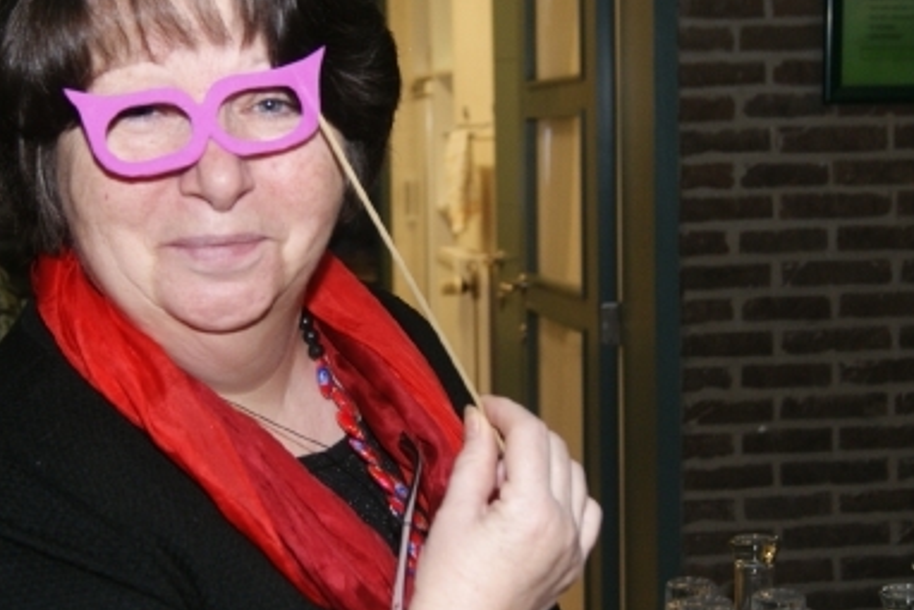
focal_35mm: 66
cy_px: 301
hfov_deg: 30.5
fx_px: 1676
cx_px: 385
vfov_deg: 20.6
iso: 400
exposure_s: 1/60
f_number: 4.5
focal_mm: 28
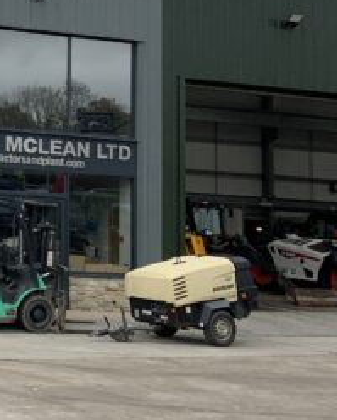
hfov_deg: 18.3
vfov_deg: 25.6
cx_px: -191
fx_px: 908
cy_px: 85
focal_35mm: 73
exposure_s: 1/691
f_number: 1.8
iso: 16
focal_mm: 3
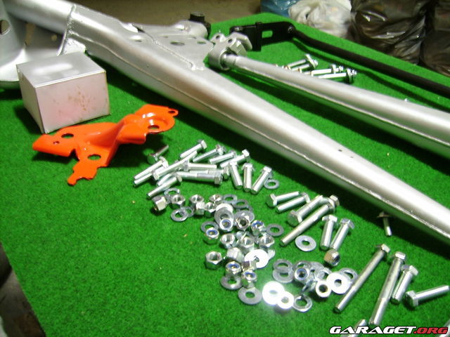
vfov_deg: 40.7
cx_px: 225
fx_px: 455
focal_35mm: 35
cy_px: 168
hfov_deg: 52.6
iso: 100
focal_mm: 5.95
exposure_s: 1/2
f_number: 2.8
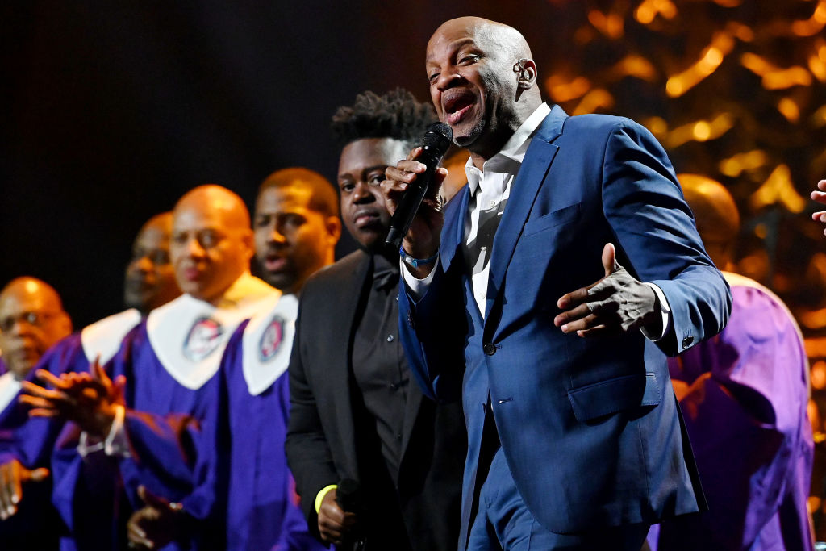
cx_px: 413
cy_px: 276
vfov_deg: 4.6
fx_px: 6884
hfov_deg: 6.9
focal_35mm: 300
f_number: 2.8
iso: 8000
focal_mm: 200
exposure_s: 1/1250
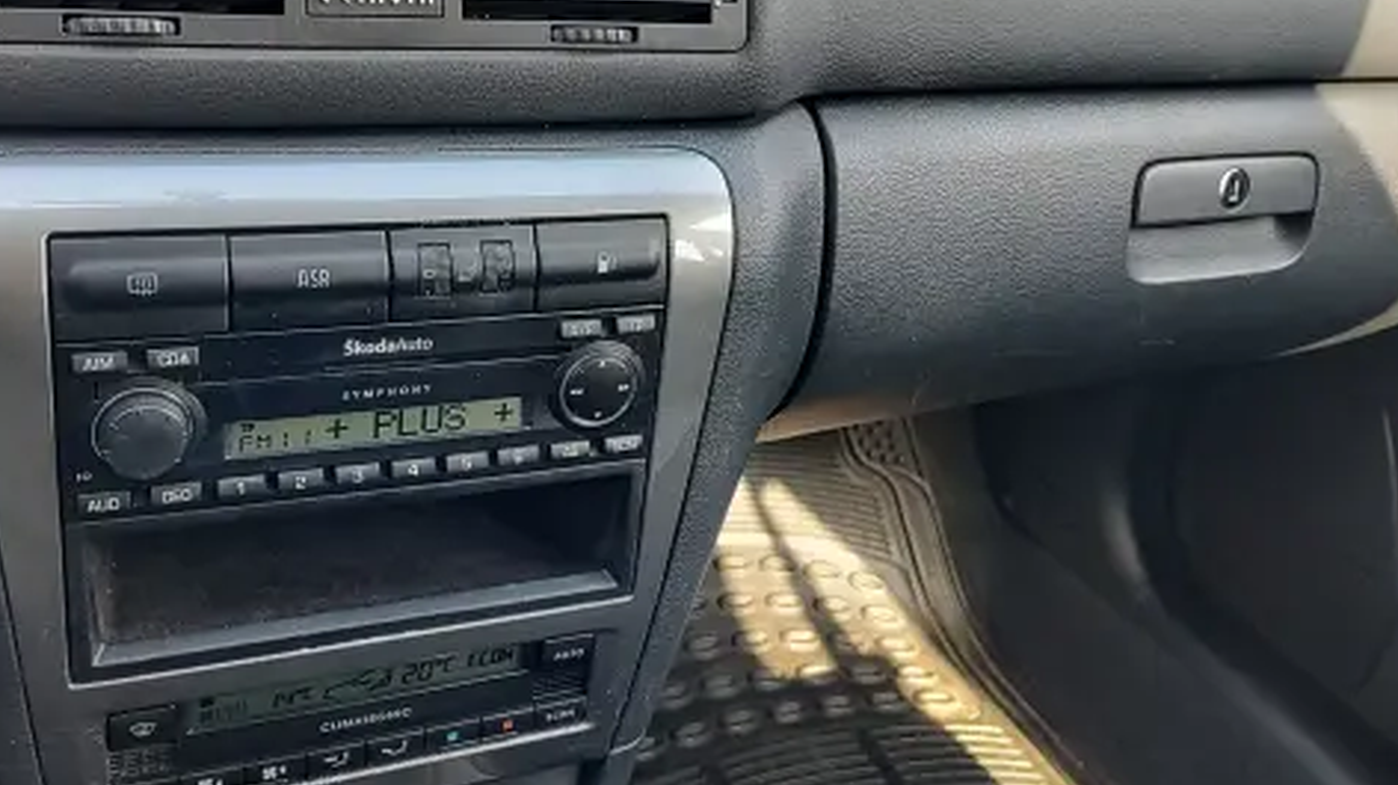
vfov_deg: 34.3
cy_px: 264
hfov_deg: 58.0
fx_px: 1260
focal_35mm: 34
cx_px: 637
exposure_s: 1/115
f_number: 1.8
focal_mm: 5.56
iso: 100
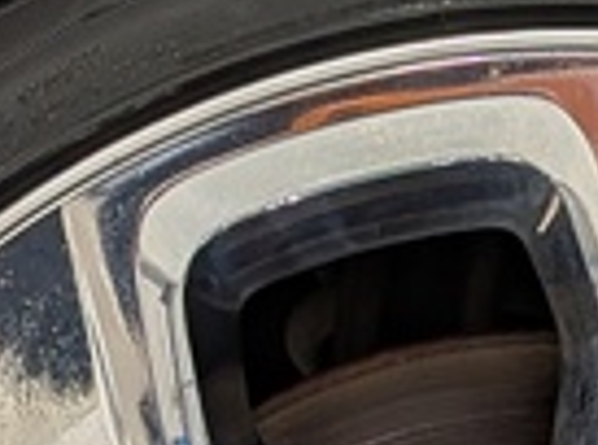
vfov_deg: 7.8
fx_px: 3101
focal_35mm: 180
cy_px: 916
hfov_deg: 11.0
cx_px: 537
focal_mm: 4.53
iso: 29
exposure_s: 1/178
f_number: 1.7
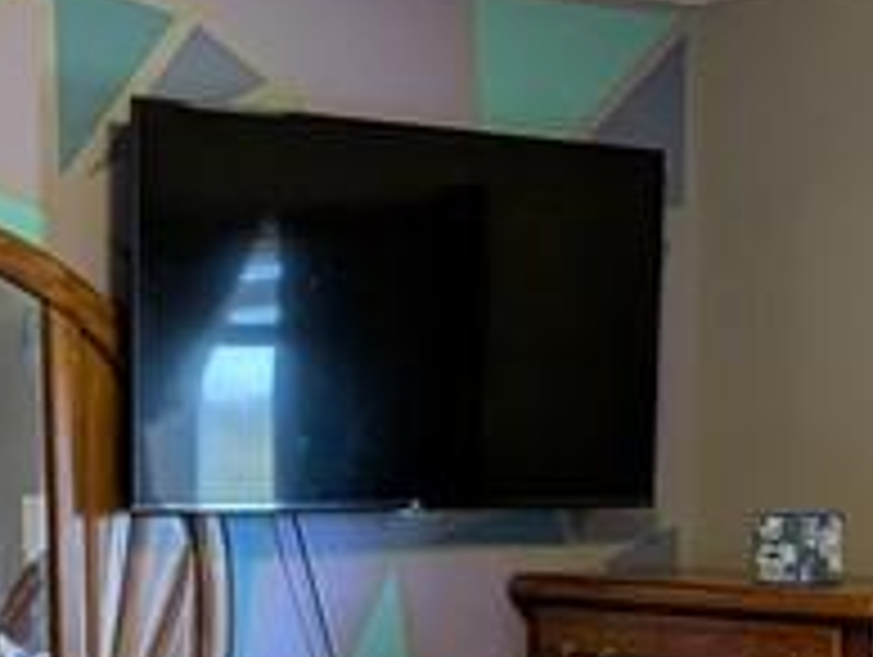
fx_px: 2121
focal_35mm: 84
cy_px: 652
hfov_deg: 23.1
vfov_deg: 17.2
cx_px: 232
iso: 95
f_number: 2.2
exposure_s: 1/40
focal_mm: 2.35
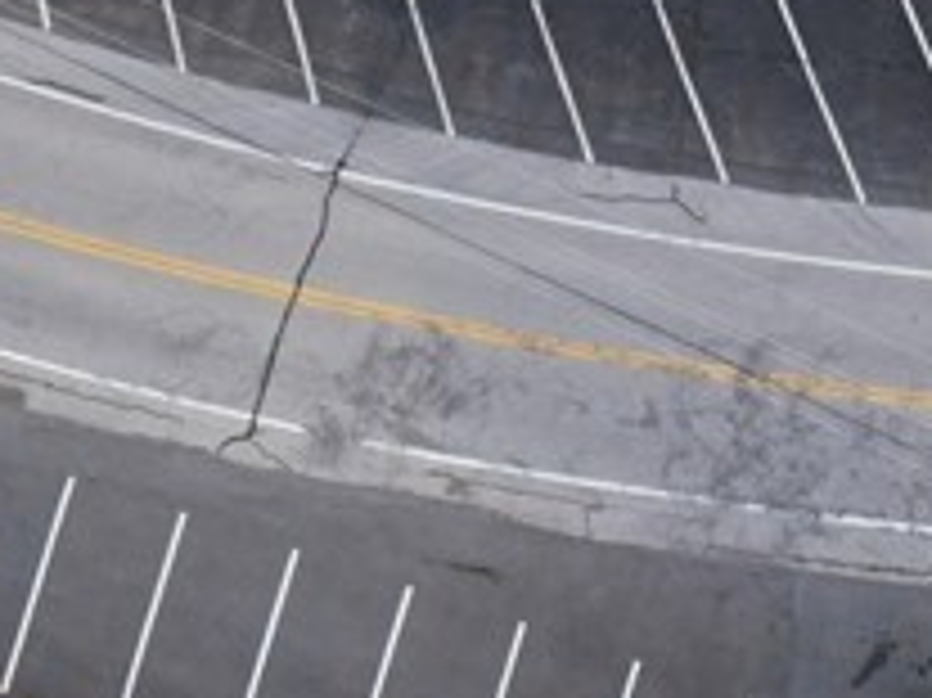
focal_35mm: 119
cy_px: 1162
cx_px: 1315
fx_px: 3202
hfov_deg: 15.5
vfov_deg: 11.7
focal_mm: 8.7
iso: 800
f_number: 1.8
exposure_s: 1/250
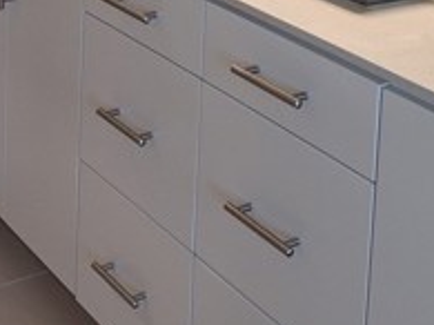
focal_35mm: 82
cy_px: -145
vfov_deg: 16.5
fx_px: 1027
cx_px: 349
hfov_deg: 23.5
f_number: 1.8
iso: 160
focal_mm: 4.69
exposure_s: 1/120
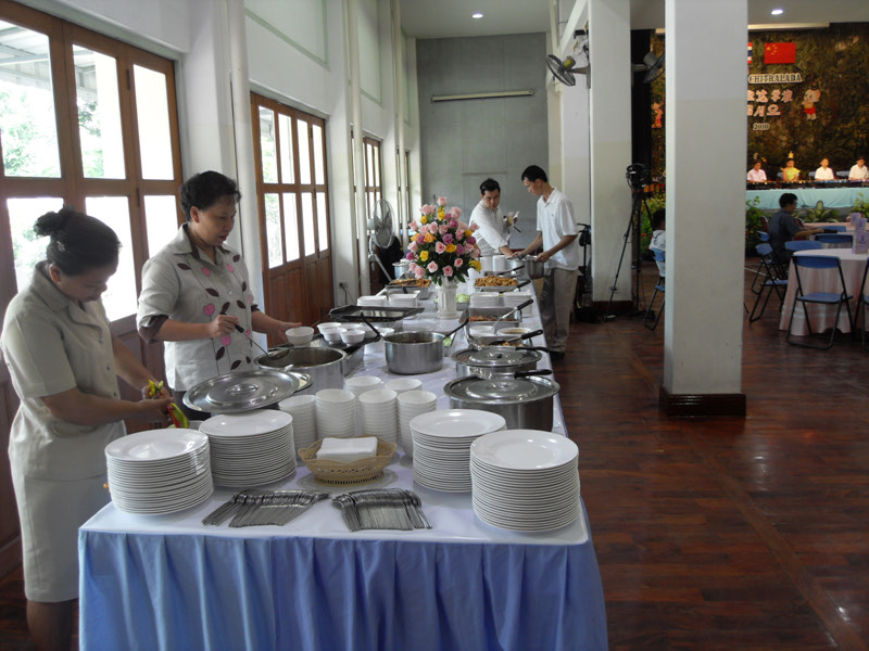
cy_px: 326
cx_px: 434
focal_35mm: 28
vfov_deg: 49.7
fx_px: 703
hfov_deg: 63.4
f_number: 2.8
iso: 100
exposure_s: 1/45
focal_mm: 6
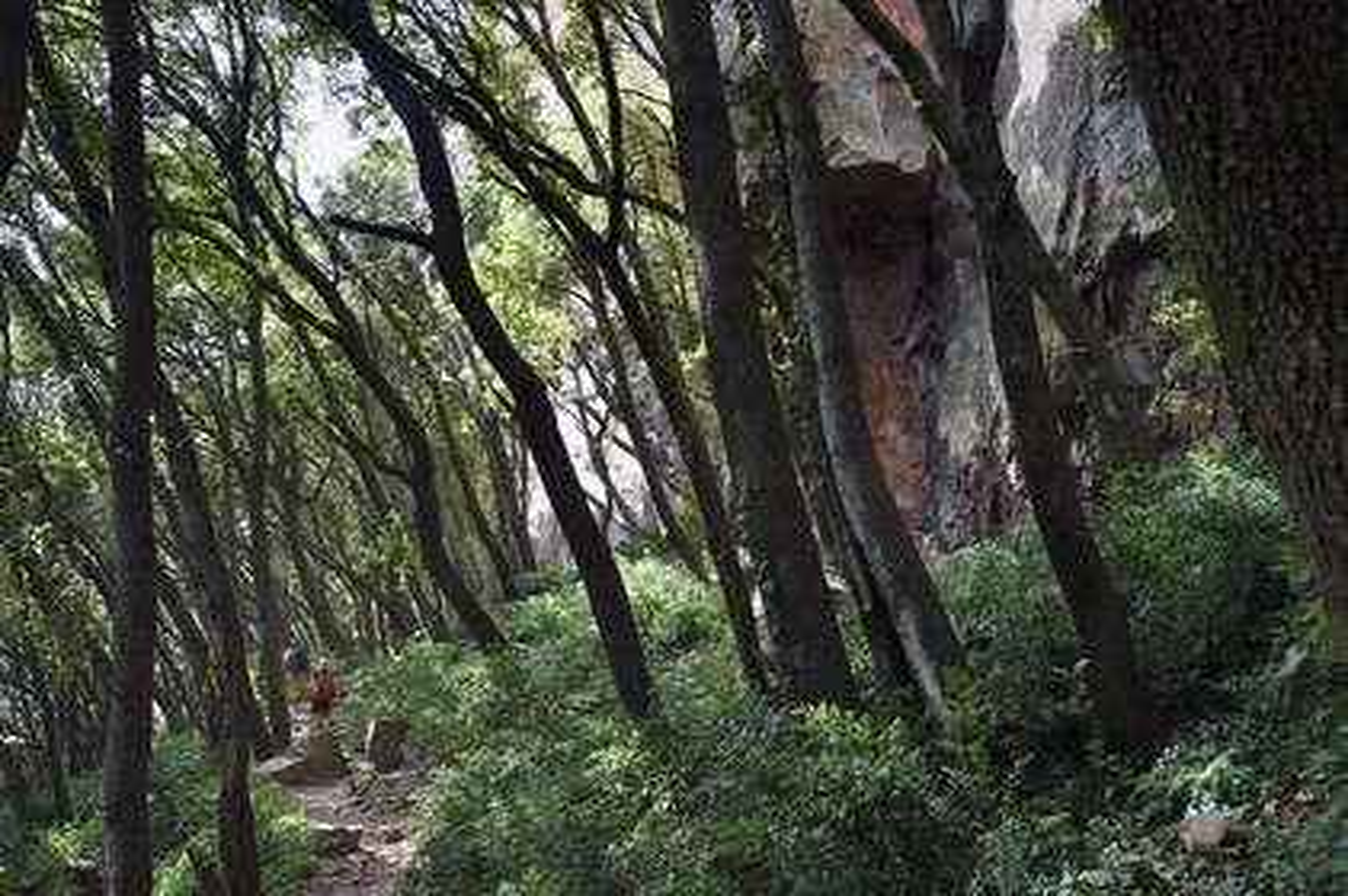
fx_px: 1422
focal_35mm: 38
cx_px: 674
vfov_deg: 35.0
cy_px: 448
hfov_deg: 50.7
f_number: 7.1
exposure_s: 1/160
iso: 800
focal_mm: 38
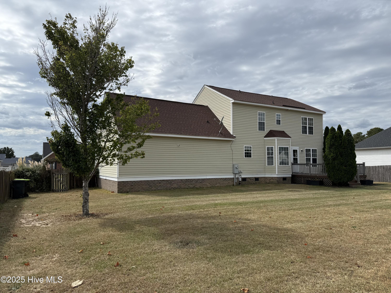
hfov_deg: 71.6
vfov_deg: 56.8
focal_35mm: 24
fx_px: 271
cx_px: 196
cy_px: 146
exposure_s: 1/6711
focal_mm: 6.76
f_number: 1.78
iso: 80
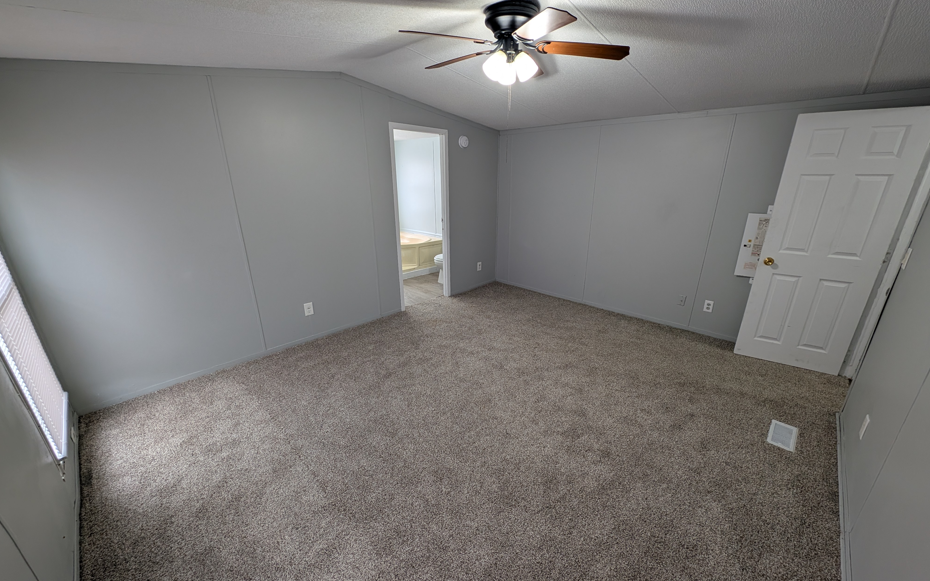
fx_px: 330
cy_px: 299
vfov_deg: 82.8
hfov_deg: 109.3
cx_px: 472
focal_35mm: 13
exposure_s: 1/40
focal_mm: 2.23
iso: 43
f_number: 1.95
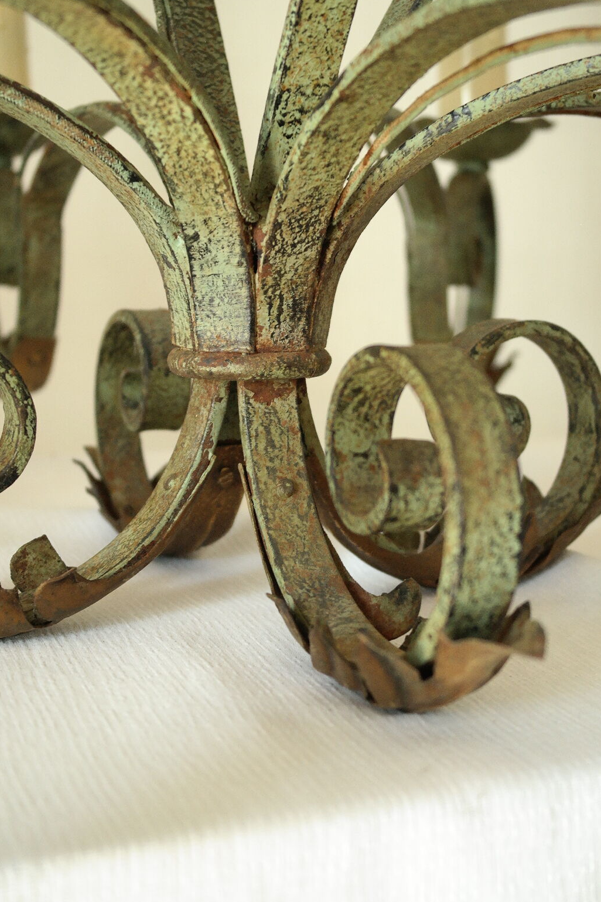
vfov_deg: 36.2
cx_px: 308
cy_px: 437
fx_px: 1377
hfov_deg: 24.6
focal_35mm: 55
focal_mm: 32
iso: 800
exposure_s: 1/40
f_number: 5.6
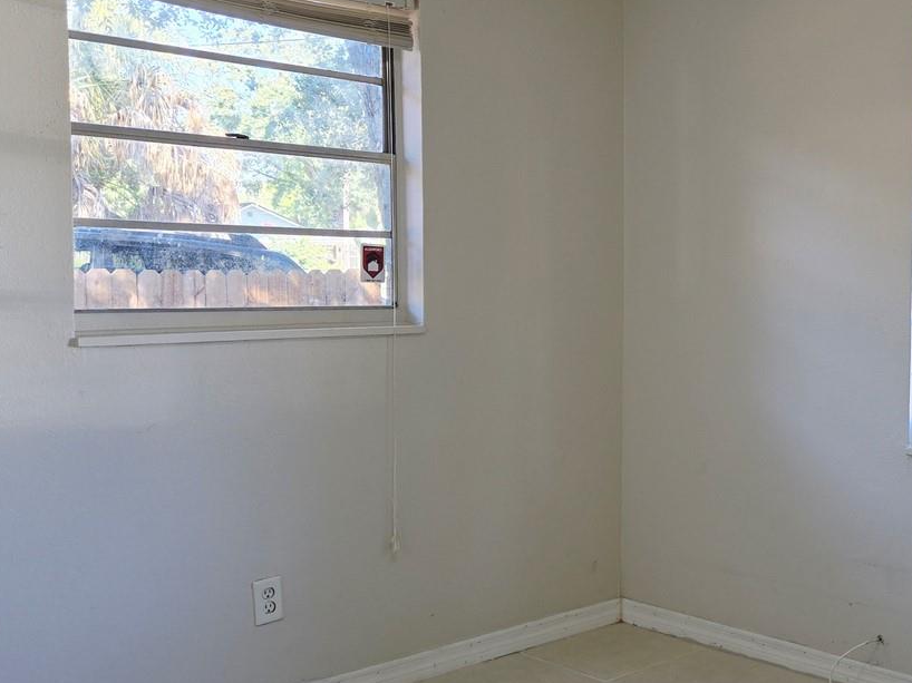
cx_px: 813
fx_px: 1185
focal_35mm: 45
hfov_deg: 39.2
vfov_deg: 32.2
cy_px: 340
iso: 32
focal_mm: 5.4
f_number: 1.8
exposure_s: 1/120
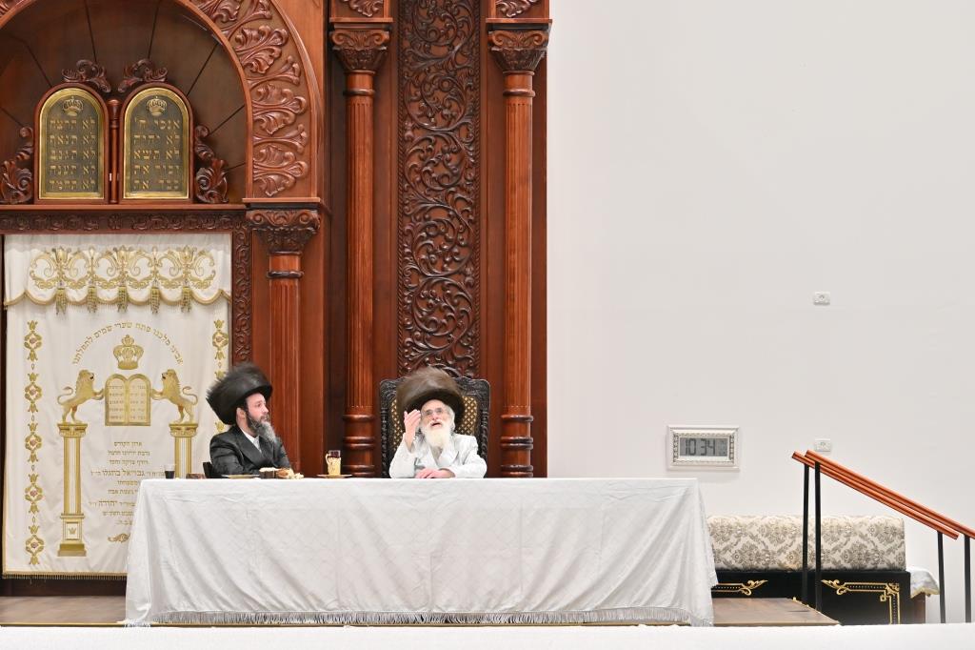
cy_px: 325
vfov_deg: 13.0
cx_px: 488
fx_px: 2843
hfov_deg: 19.5
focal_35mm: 105
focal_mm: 70
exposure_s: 1/320
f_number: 2.8
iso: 250
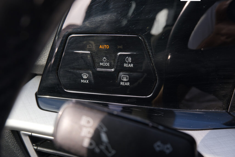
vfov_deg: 26.5
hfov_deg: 38.9
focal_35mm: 51
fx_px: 333
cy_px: 78
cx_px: 118
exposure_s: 1/160
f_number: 8
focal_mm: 34.3
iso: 2000
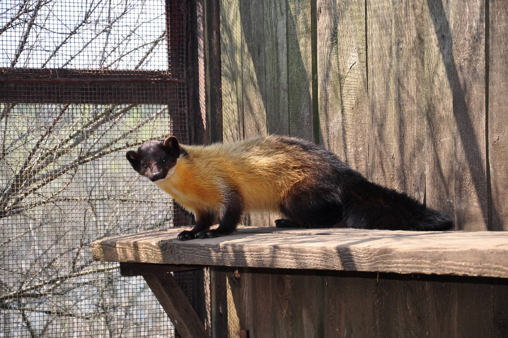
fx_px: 2220
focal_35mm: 158
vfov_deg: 8.7
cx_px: 254
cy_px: 169
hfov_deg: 13.1
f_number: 6.3
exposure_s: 1/200
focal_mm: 105
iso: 200
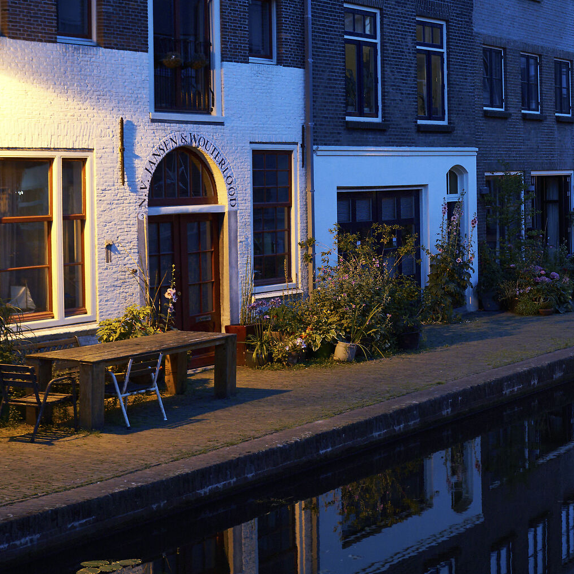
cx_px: 672
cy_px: 163
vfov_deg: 23.8
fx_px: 1351
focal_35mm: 72
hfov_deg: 22.3
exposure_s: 1/50
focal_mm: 36
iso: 3200
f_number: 3.5
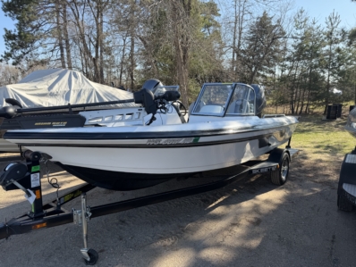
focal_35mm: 24
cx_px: 178
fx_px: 247
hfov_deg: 71.6
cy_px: 134
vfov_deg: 56.9
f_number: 1.78
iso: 80
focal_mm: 6.76
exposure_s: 1/1174
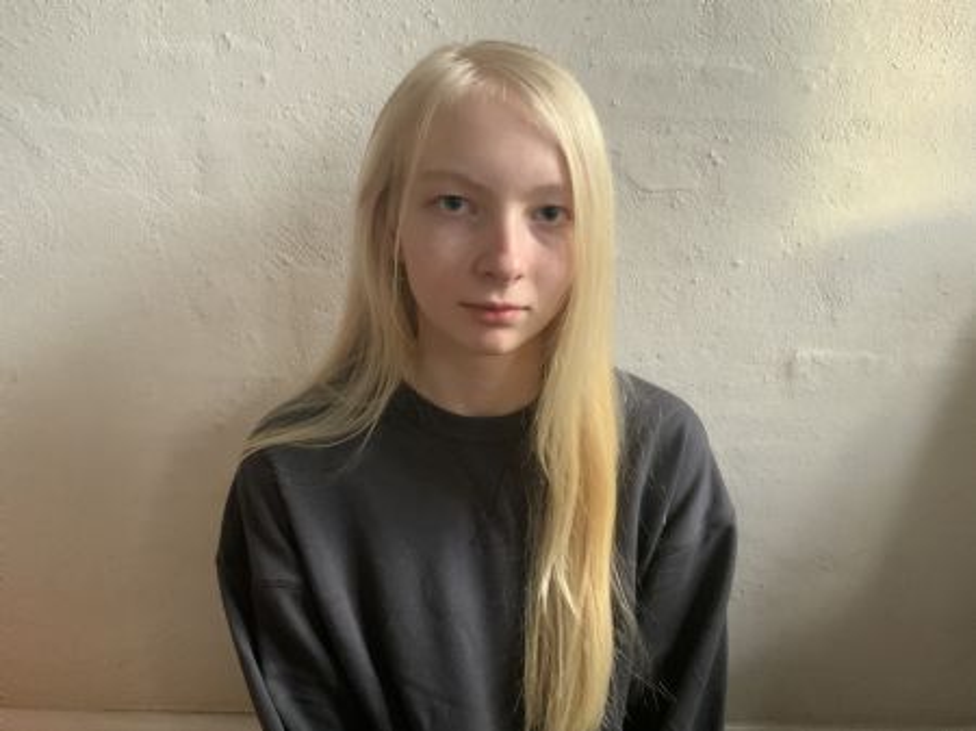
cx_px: 488
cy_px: 366
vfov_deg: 48.2
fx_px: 817
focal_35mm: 29
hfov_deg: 61.7
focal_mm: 3
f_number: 1.8
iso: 250
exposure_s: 1/60
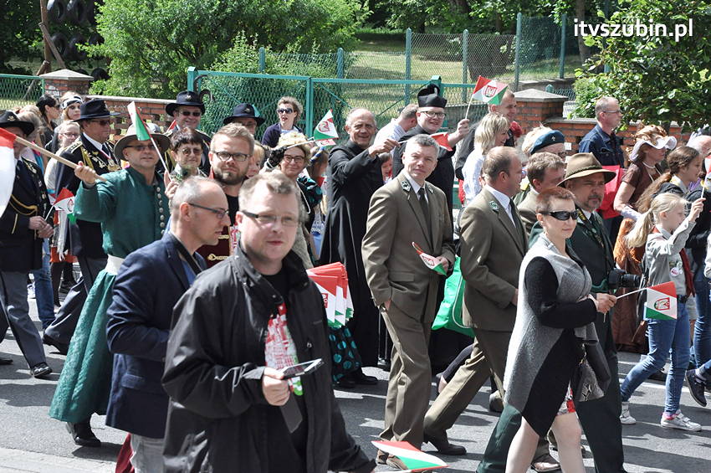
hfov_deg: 23.4
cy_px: 236
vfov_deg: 15.7
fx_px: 1717
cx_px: 356
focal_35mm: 87
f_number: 9
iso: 1250
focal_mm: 58
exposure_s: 1/1250
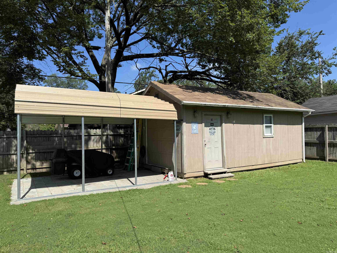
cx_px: 168
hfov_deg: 71.6
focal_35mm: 24
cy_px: 126
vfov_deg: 56.8
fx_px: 234
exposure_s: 1/4608
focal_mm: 6.76
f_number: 1.78
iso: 80
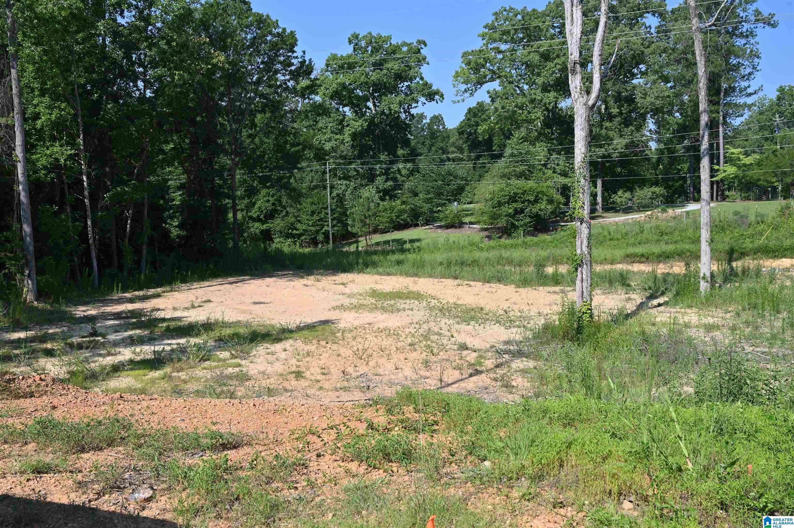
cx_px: 397
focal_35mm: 33
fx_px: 727
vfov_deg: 39.9
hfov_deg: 57.3
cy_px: 264
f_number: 7.1
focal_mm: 33
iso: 100
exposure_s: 1/400
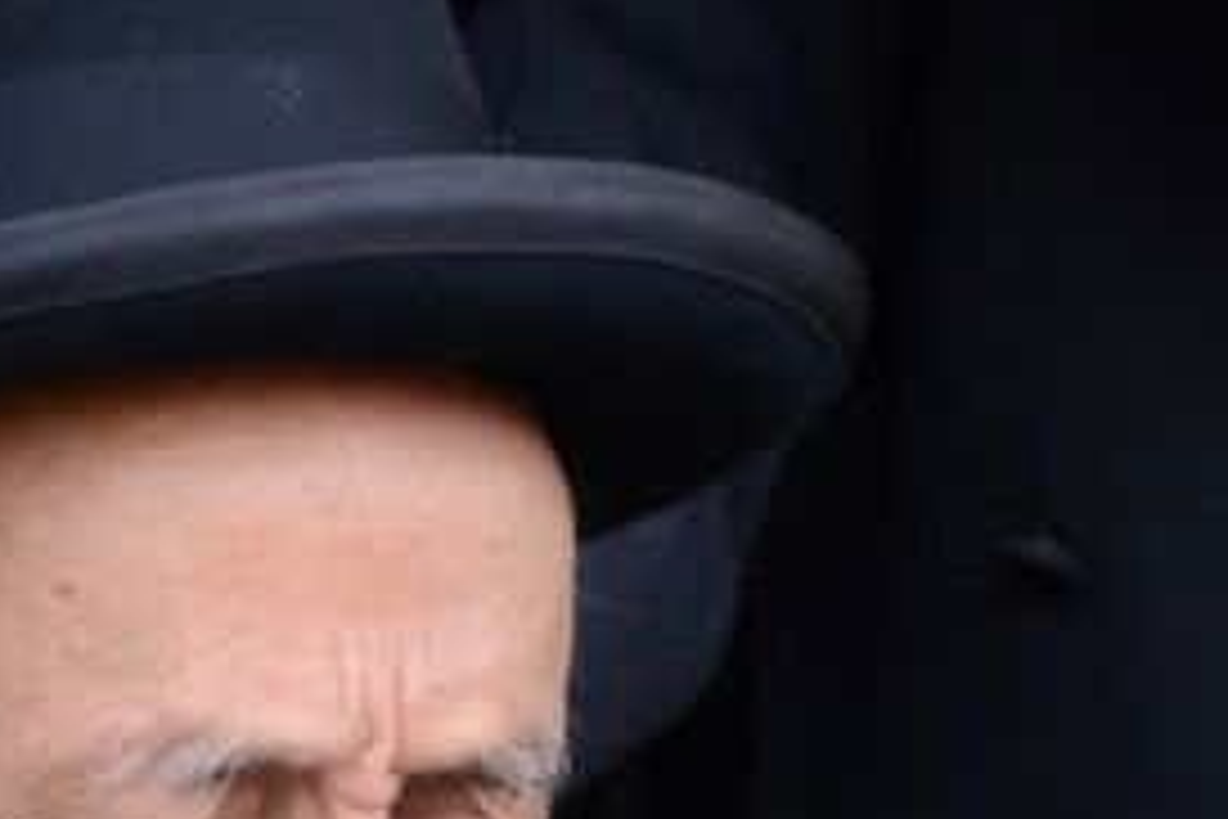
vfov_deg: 3.7
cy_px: 1206
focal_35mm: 372
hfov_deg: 5.5
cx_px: 234
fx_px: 12704
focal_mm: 85
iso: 400
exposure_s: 1/80
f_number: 5.6
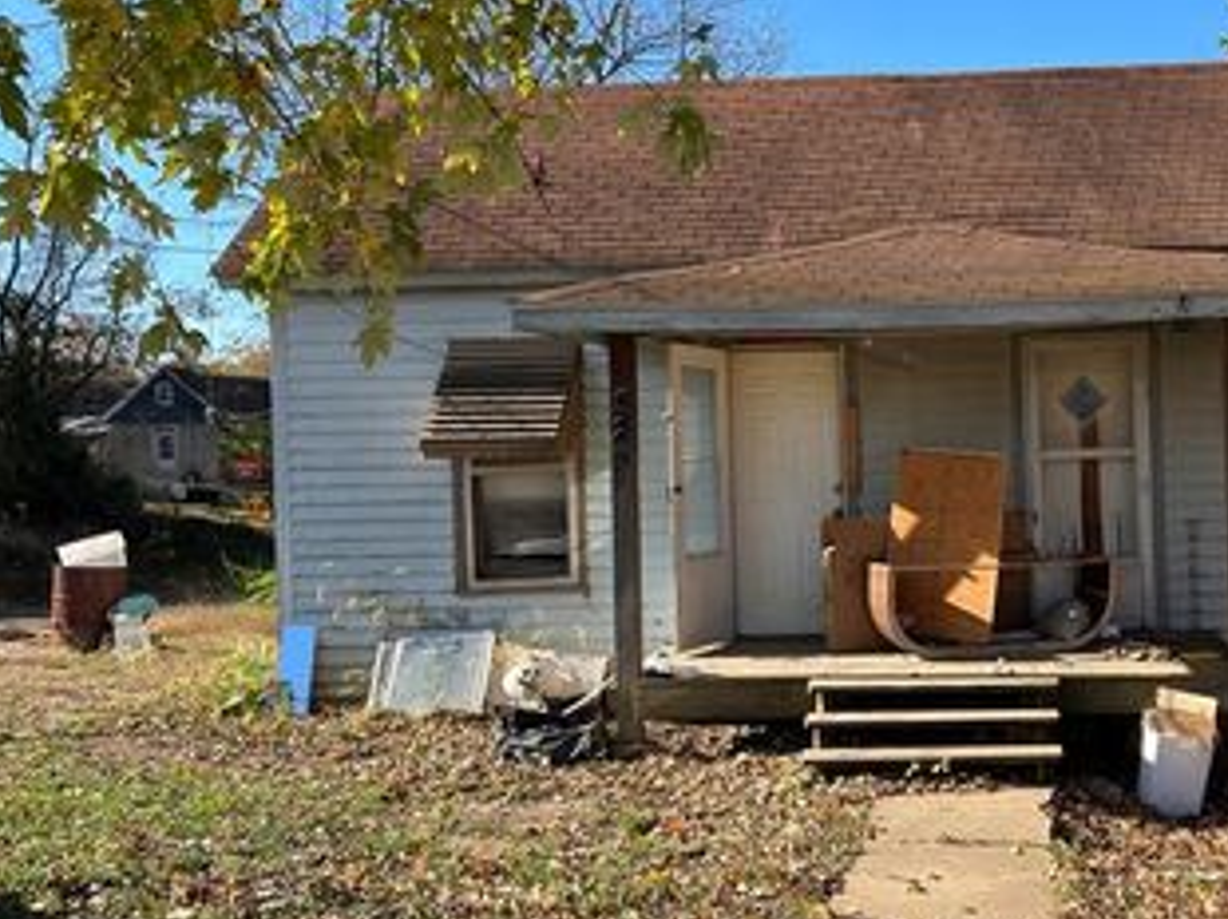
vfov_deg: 34.3
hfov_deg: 43.5
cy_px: 485
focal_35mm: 42
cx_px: 911
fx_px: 1489
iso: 50
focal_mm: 5.7
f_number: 1.5
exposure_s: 1/1597
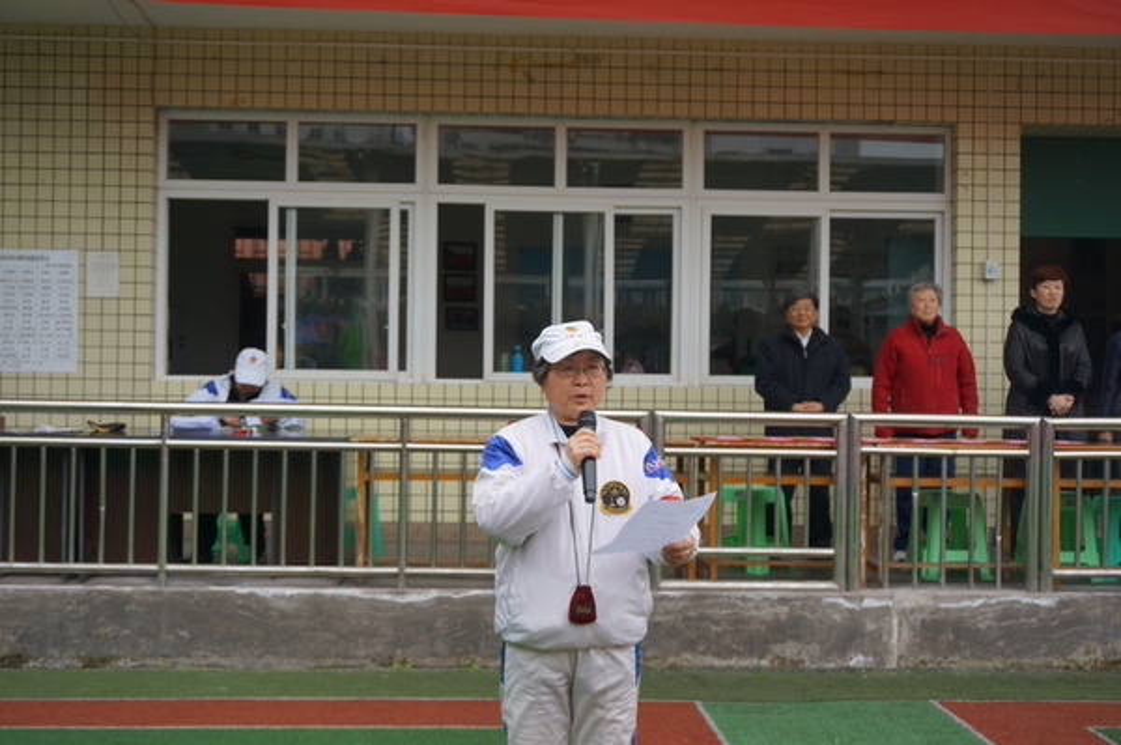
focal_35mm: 40
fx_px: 1260
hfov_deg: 48.0
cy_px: 372
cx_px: 560
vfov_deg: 33.0
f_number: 4.5
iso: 100
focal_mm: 27
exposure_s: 1/200
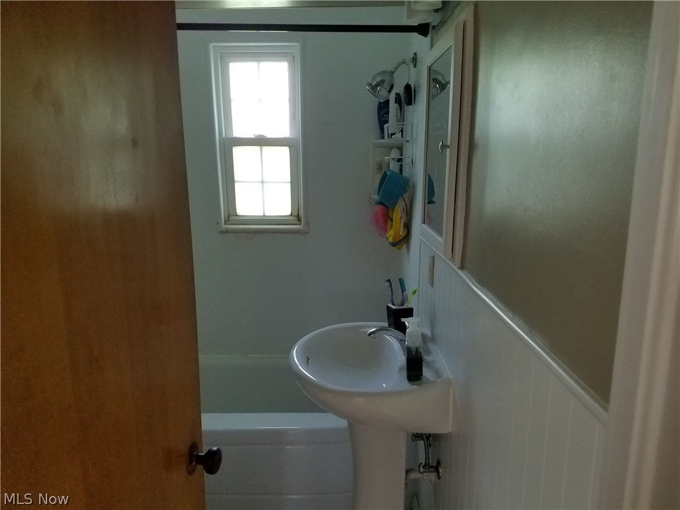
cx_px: 340
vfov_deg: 53.1
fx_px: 511
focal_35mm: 26
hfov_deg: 67.3
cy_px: 255
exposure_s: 1/60
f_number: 1.7
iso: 200
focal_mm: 4.2
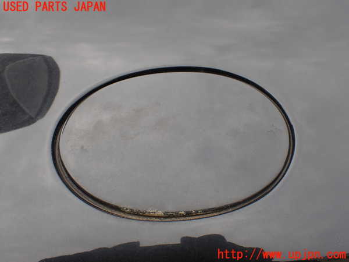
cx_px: 174
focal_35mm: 30
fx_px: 302
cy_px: 131
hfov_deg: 60.0
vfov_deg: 46.8
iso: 100
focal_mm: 5.4
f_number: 3.2
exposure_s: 1/200
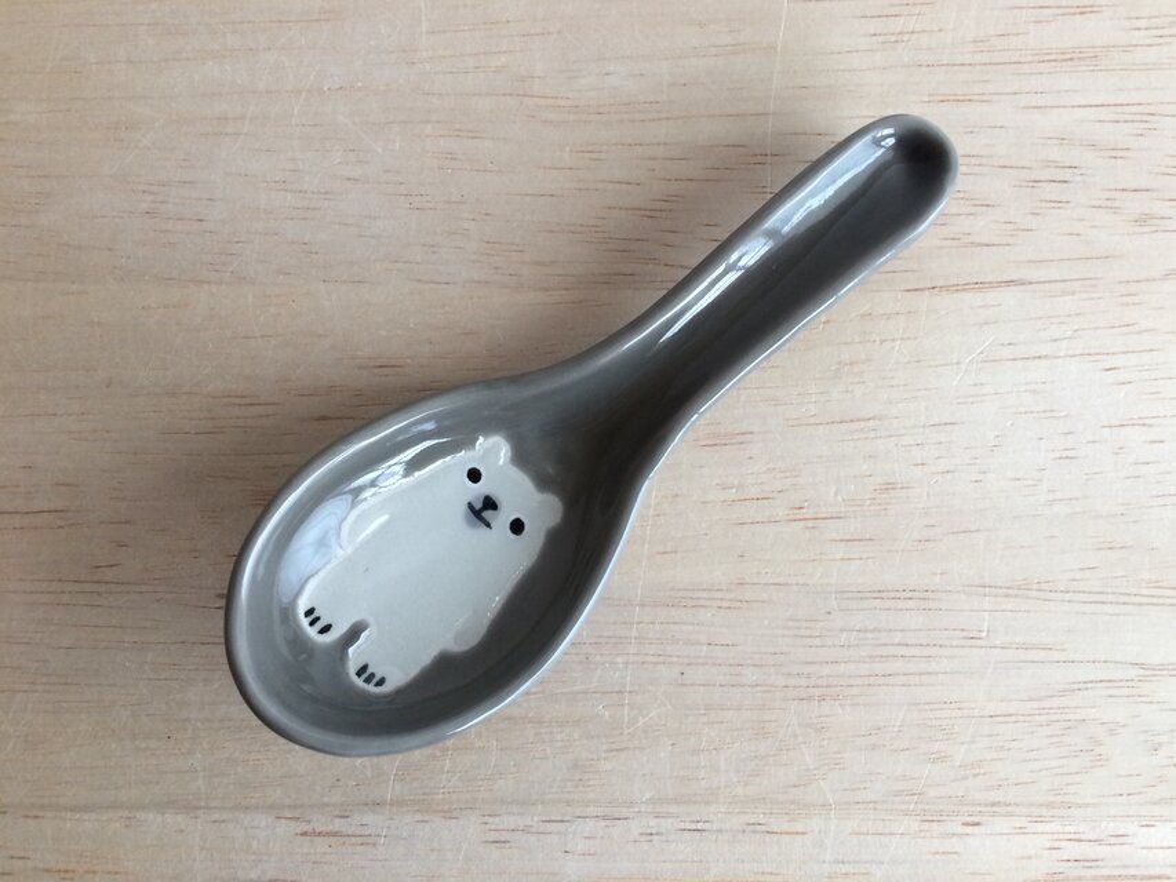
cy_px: 441
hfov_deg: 61.7
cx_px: 588
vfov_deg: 48.2
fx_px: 985
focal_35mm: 29
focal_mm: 4.15
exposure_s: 1/30
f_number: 2.2
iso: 80
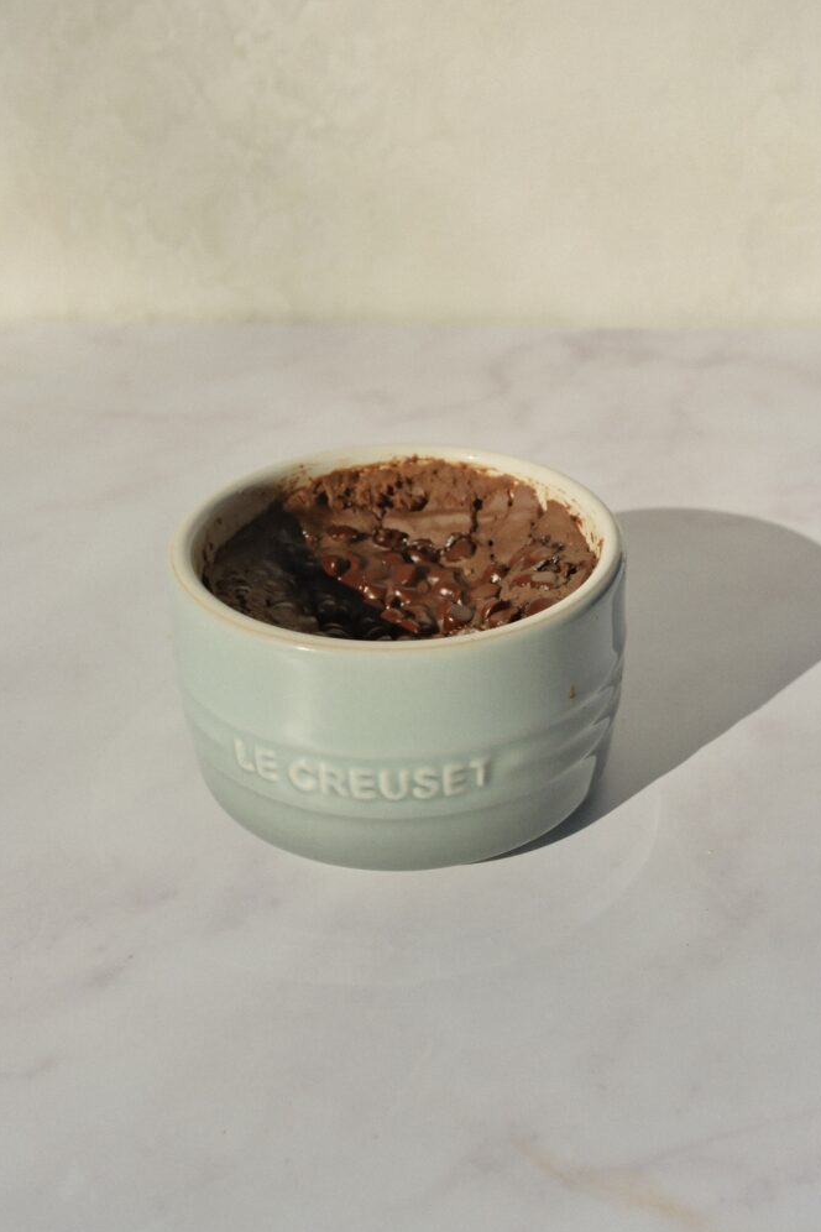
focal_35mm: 36
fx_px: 1231
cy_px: 631
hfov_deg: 36.9
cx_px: 419
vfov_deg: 53.1
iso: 500
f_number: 7.1
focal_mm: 23
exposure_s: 1/1900
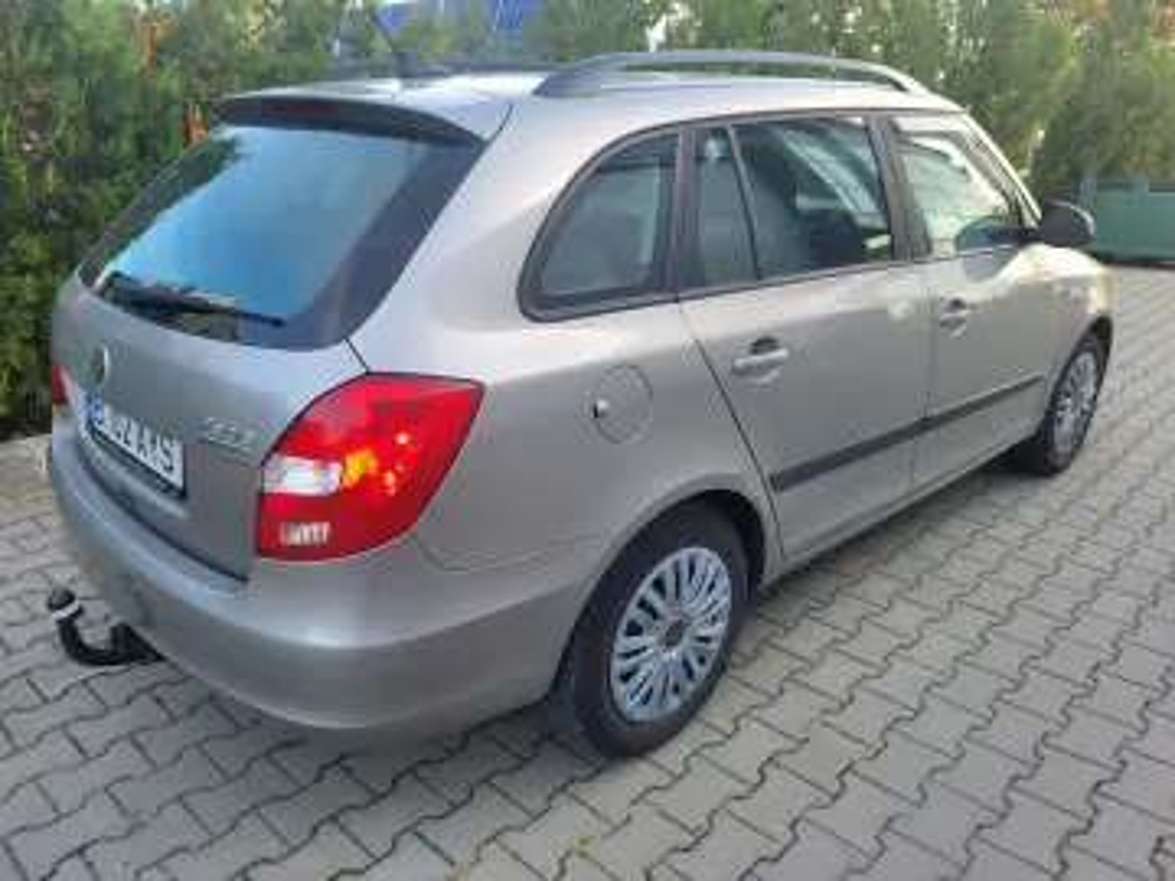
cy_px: 440
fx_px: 883
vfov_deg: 53.1
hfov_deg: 67.3
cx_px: 588
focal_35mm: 26
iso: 50
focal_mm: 5.4
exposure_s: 1/100
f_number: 1.8
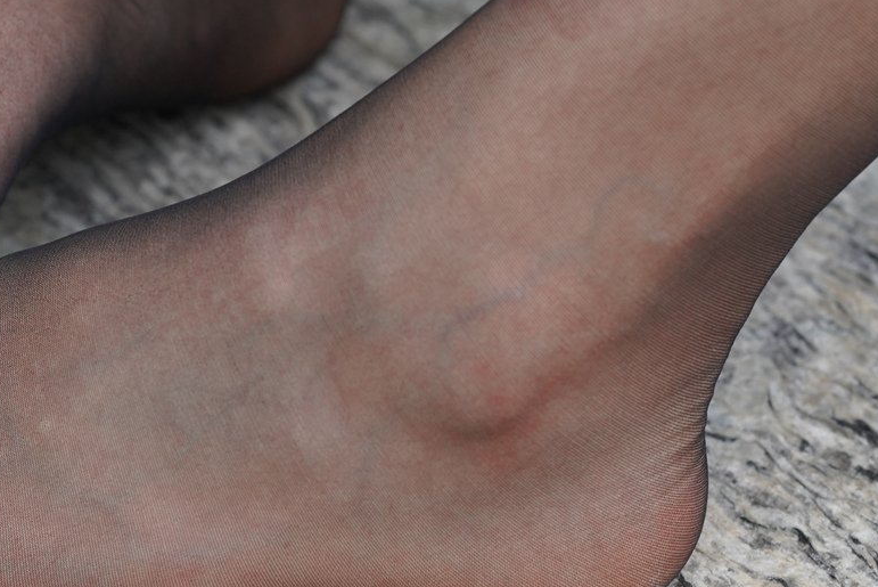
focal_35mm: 350
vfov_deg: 3.9
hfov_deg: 5.9
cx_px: 253
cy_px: 335
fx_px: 8541
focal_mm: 135
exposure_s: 1/320
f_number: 4
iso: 500
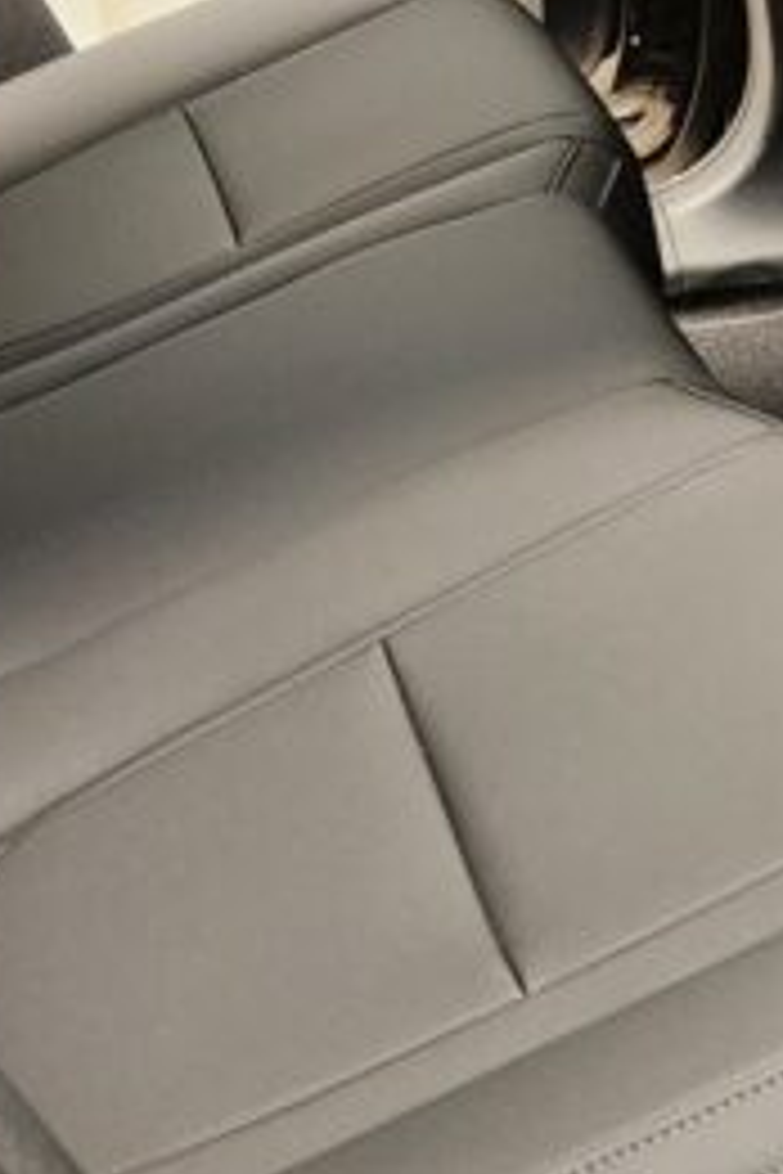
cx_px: 796
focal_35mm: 94
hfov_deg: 14.3
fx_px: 3067
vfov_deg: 21.1
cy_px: 63
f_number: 1.8
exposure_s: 1/100
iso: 1000
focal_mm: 5.4
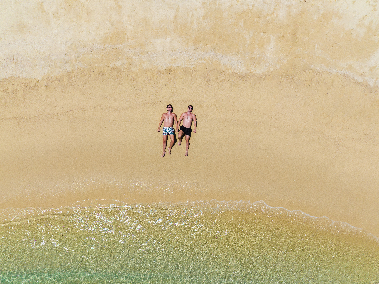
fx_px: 263
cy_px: 142
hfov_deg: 71.6
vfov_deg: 56.8
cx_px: 190
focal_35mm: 24
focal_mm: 12.29
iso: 100
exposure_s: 1/320
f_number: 2.8
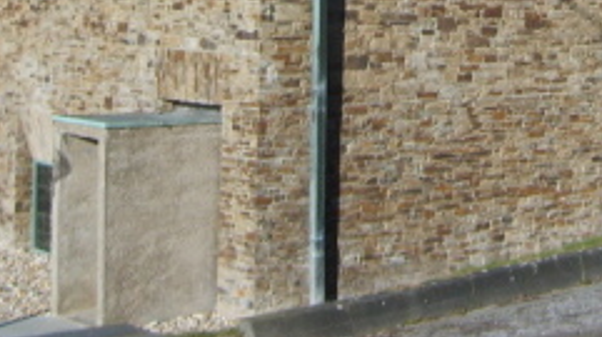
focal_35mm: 95
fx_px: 1515
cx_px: 555
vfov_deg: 12.1
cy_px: -170
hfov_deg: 21.9
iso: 50
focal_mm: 5.8
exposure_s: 1/1000
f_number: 2.8
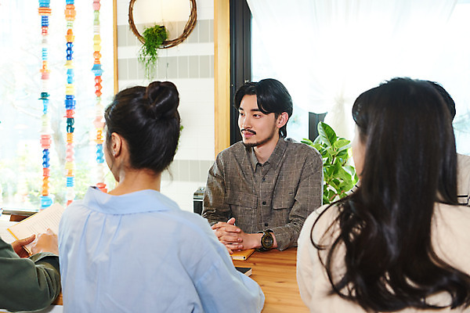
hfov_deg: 42.7
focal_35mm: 46
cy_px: 156
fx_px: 601
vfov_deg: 29.2
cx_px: 235
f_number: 4.5
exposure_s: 1/80
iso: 320
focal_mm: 46
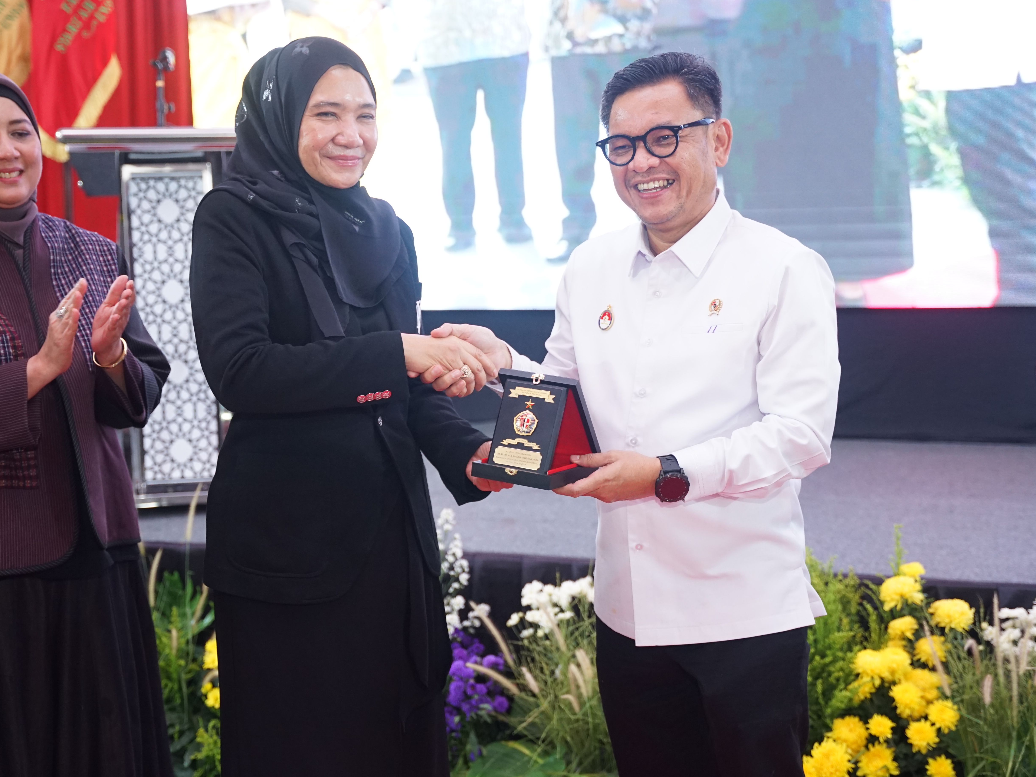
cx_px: 522
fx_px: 1558
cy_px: 370
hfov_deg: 36.8
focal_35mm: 52
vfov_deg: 28.0
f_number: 2.8
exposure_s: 1/160
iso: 1600
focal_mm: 43.9
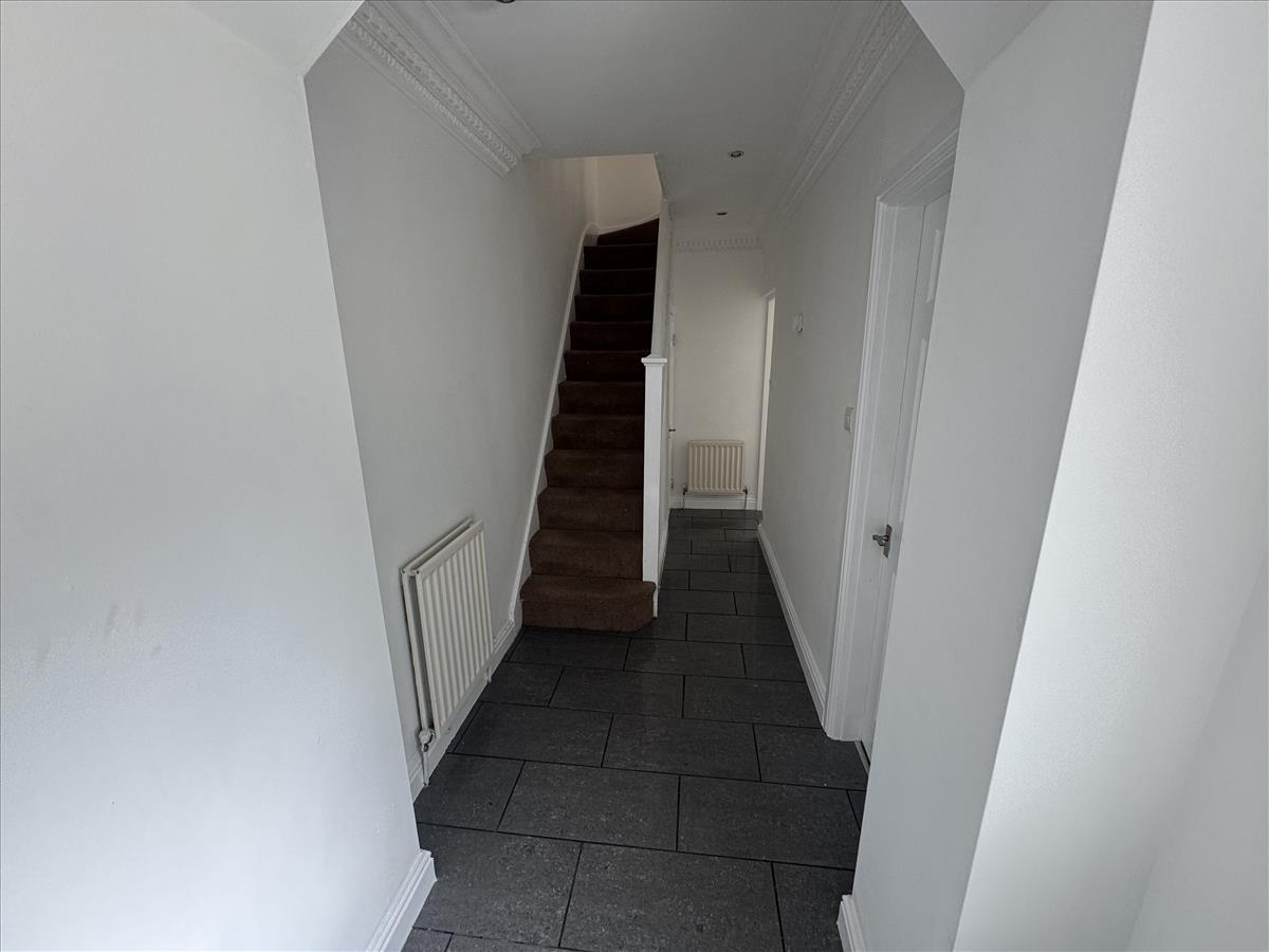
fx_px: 513
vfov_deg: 85.7
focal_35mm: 14
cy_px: 476
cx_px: 634
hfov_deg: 102.1
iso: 125
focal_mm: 2.22
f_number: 2.2
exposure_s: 1/99
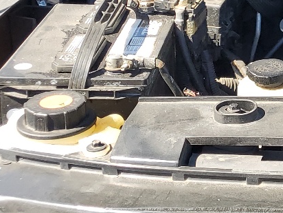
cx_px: 492
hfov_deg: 16.6
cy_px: -6
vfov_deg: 14.4
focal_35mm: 101
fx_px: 826
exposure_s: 1/526
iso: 50
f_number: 1.5
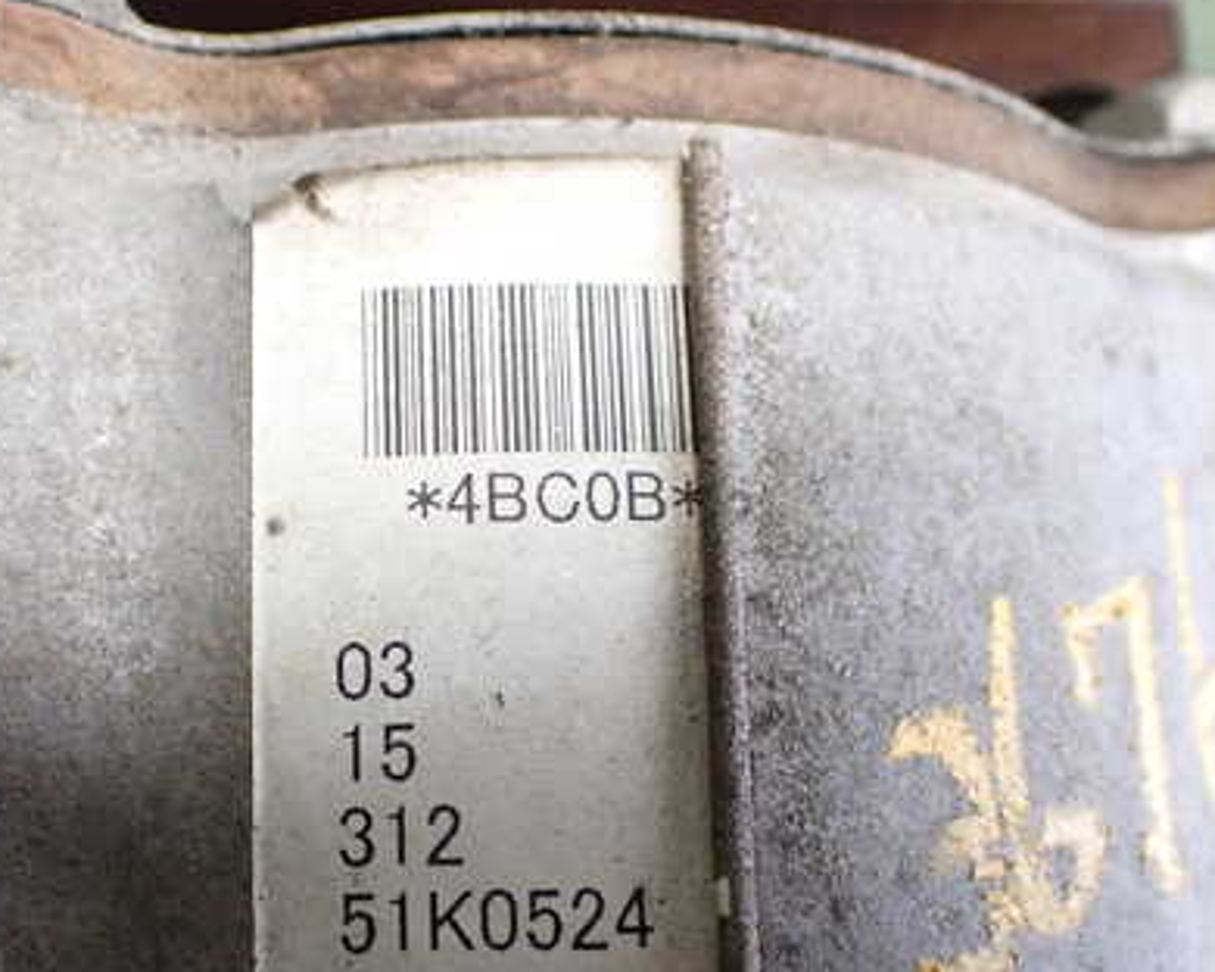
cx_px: 393
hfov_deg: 40.6
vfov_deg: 33.3
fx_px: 1618
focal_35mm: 45
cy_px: 604
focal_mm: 5.4
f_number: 2.3
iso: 500
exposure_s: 1/125
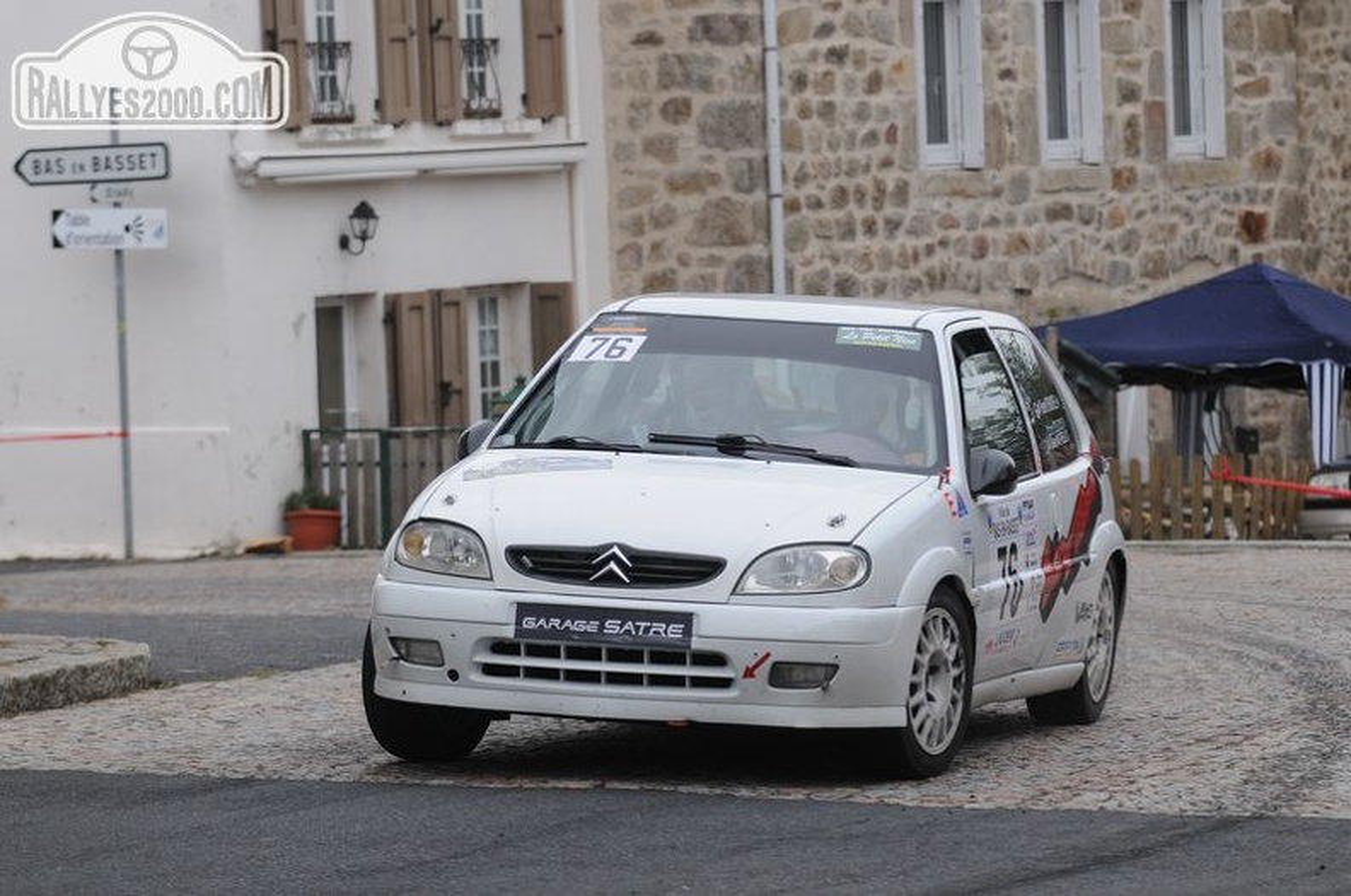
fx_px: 7586
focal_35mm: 202
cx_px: 676
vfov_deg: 6.8
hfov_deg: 10.2
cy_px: 448
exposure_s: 1/800
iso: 400
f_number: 16
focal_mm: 135
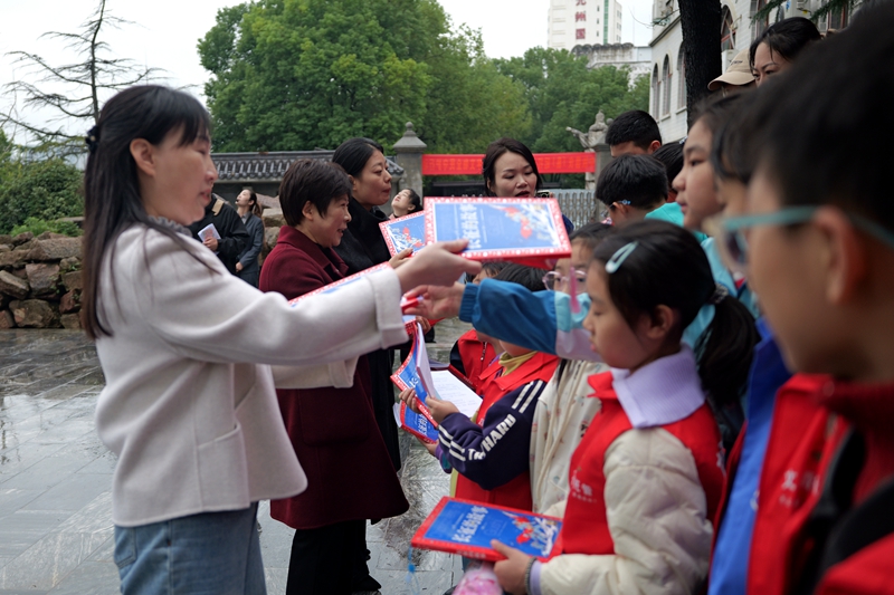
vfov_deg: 43.6
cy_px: 298
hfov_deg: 61.9
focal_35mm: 30
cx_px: 447
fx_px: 745
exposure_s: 1/160
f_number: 2.8
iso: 250
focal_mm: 30
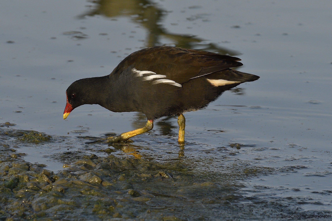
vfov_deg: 1.7
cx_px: 166
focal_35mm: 800
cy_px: 110
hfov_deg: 2.6
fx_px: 7377
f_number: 8
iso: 720
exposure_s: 1/1000
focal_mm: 400
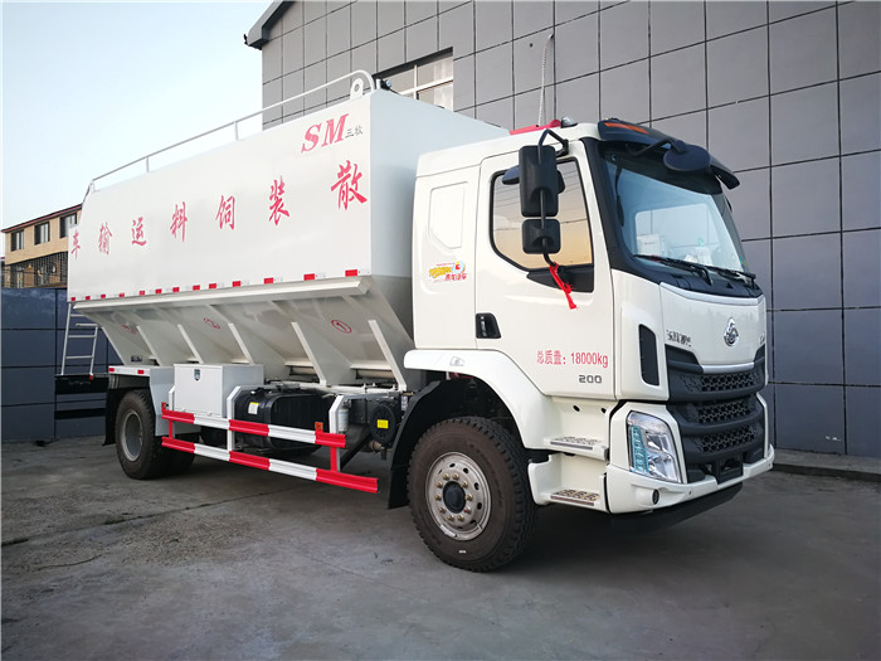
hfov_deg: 65.3
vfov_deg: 51.4
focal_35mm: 27
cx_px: 440
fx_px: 687
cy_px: 330
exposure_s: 1/50
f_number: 2.2
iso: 100
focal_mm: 3.95
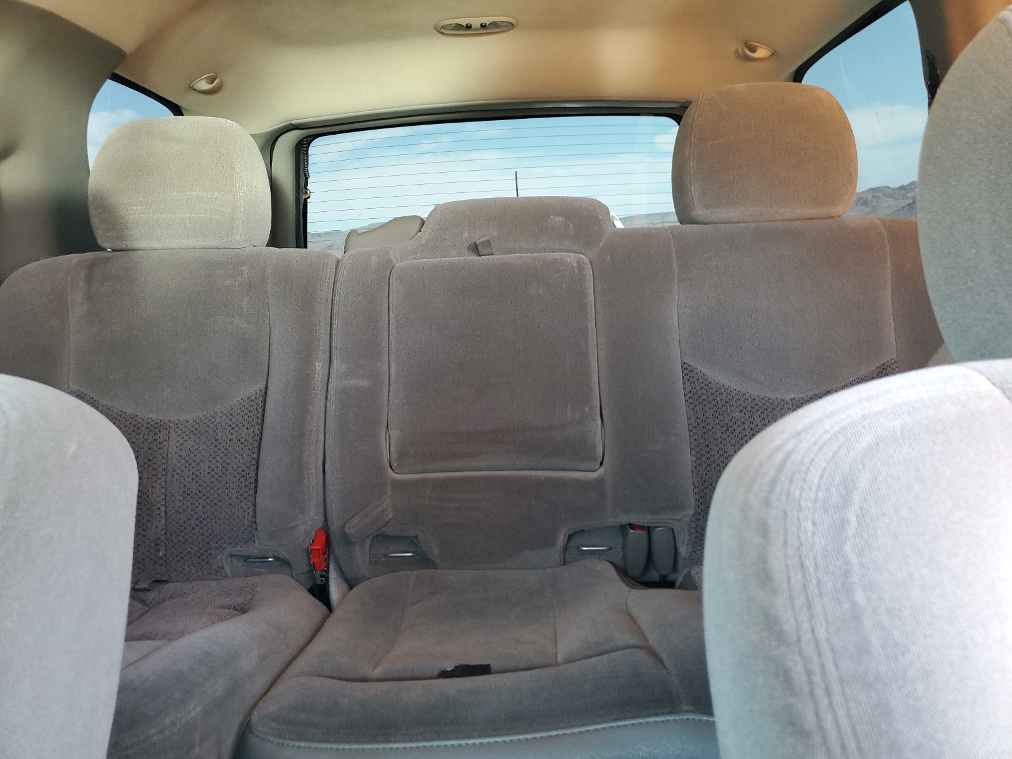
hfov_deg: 67.3
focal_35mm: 26
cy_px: 380
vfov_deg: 53.1
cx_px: 506
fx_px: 760
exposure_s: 1/60.2
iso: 137
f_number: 1.5
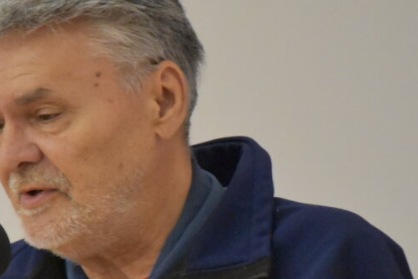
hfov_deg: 5.2
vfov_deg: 3.5
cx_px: 184
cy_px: 230
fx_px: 4628
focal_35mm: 398
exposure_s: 1/125
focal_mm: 105
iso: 7200
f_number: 5.6
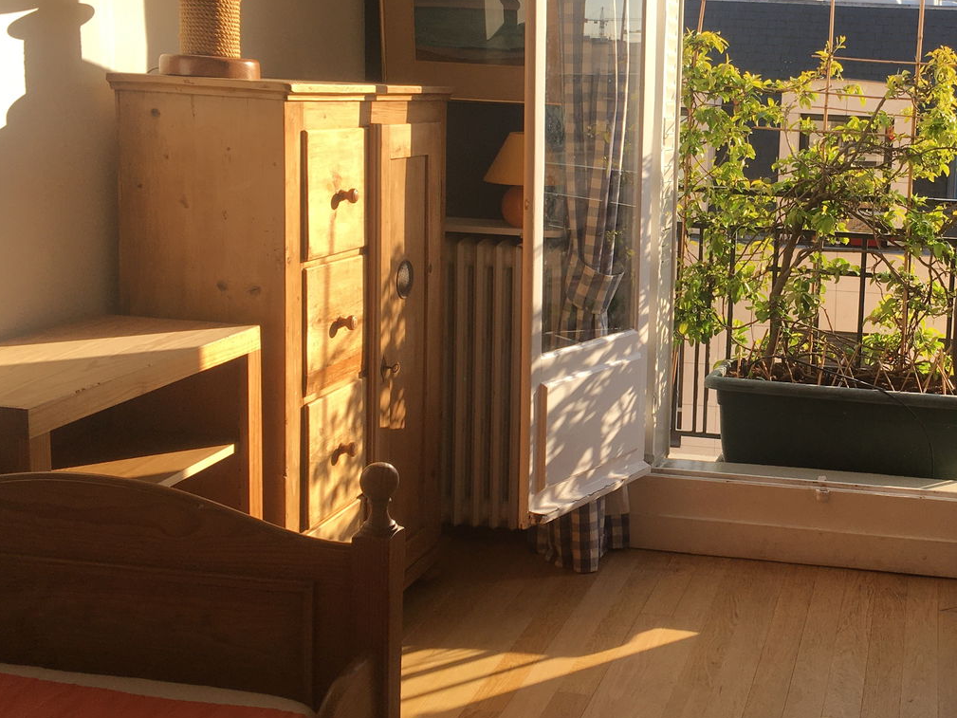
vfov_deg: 31.4
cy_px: 268
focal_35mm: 46
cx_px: 752
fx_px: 1272
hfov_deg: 39.7
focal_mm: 4.15
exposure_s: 1/557
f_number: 2.2
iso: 25
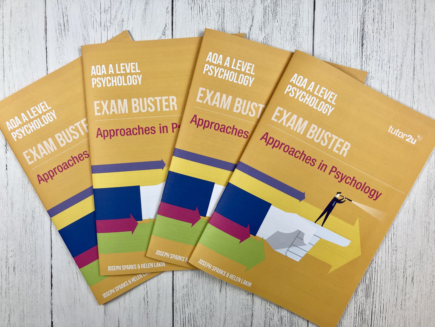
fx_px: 352
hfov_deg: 63.4
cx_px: 218
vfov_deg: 49.7
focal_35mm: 28
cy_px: 164
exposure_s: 1/100
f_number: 1.8
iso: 25
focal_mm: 4
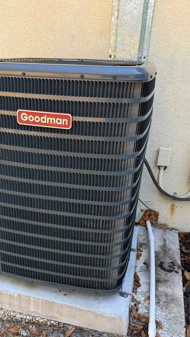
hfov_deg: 35.4
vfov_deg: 58.8
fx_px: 296
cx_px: 71
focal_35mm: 33
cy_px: 207
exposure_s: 1/185
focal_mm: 6.76
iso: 64
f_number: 1.78
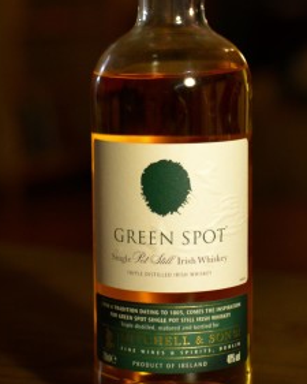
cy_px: 133
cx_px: 165
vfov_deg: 17.1
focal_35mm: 112
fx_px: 1272
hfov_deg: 13.8
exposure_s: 1/40
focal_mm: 35
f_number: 1.8
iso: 800
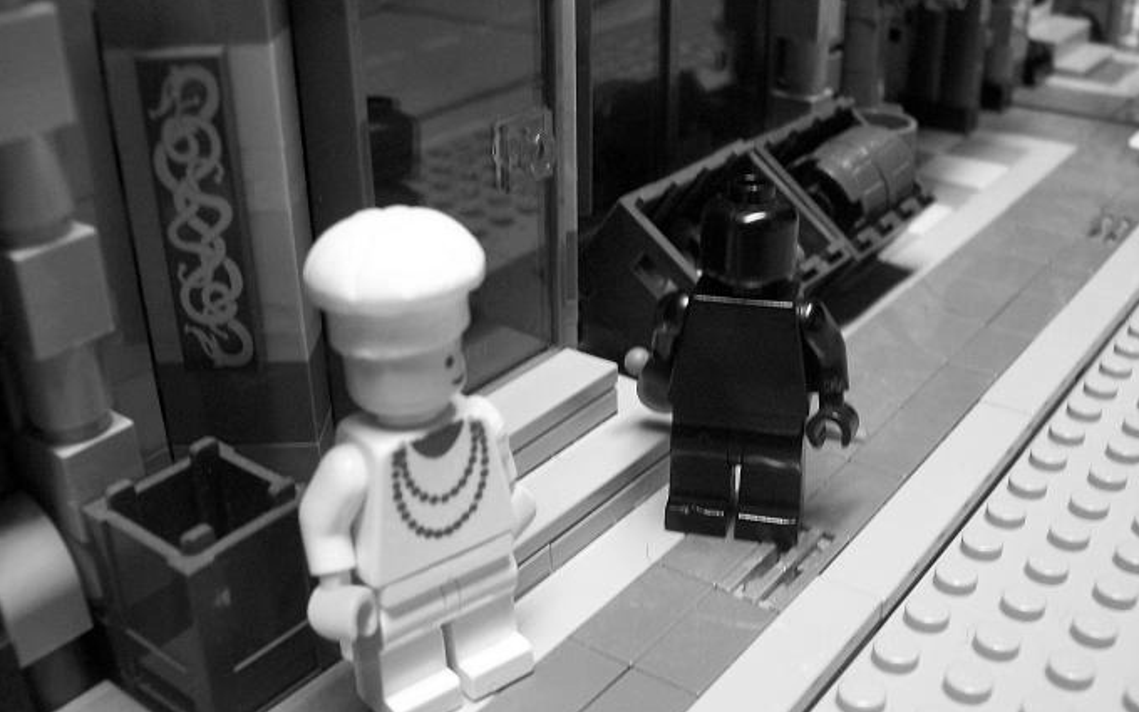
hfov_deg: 50.4
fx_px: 1211
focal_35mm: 39
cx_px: 569
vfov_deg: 32.8
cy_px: 363
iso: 160
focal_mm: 6
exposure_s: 1/15
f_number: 2.7
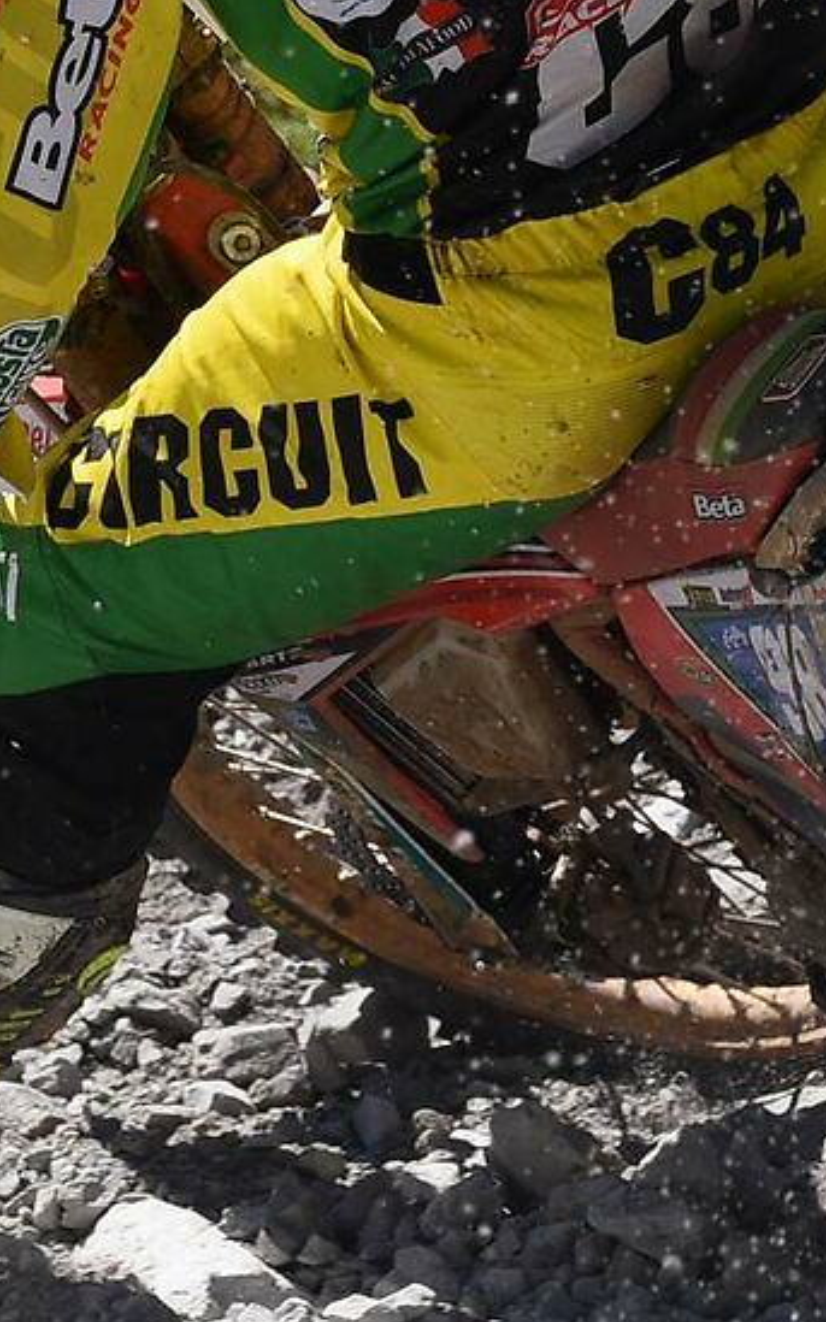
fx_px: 14447
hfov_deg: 3.3
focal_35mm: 401
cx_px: 301
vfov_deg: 5.2
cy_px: 130
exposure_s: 1/1000
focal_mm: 90
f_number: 6.3
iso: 250
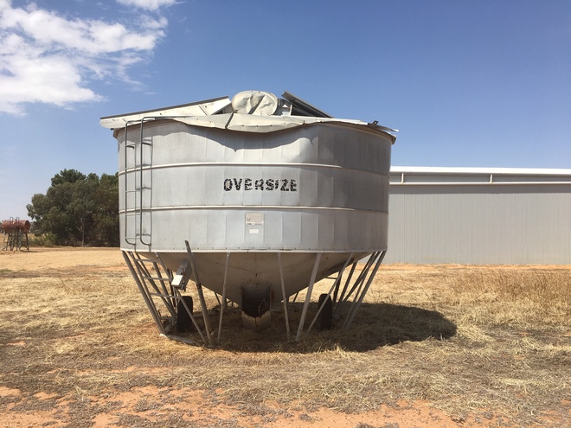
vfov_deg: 48.2
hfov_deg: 61.7
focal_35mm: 29
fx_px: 478
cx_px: 286
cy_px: 214
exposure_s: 1/2262
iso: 25
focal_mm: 4.15
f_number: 2.2
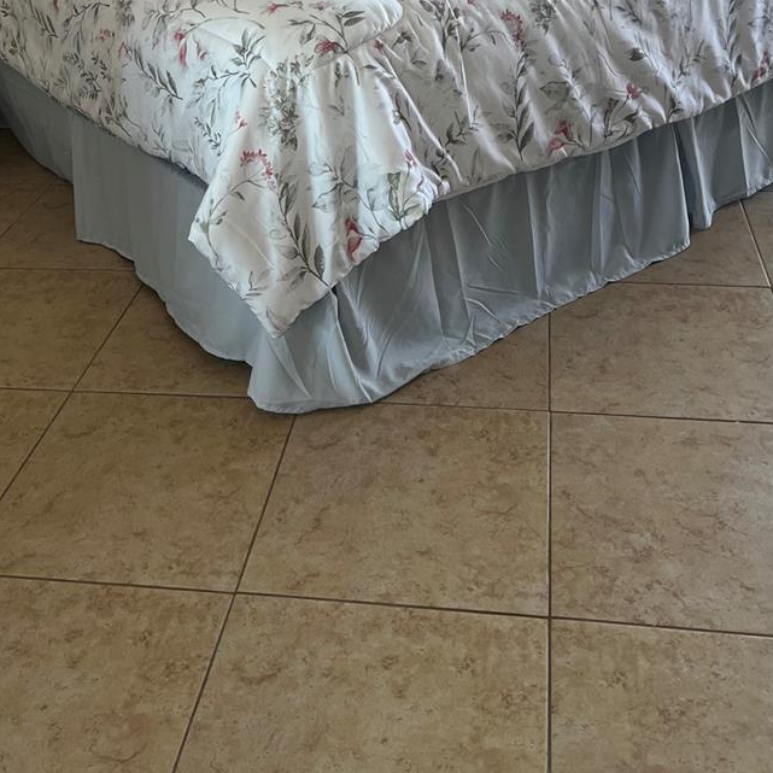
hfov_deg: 39.1
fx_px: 1086
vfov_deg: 36.6
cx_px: 346
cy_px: 69
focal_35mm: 43
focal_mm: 5.7
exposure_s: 1/120
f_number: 1.5
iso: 125
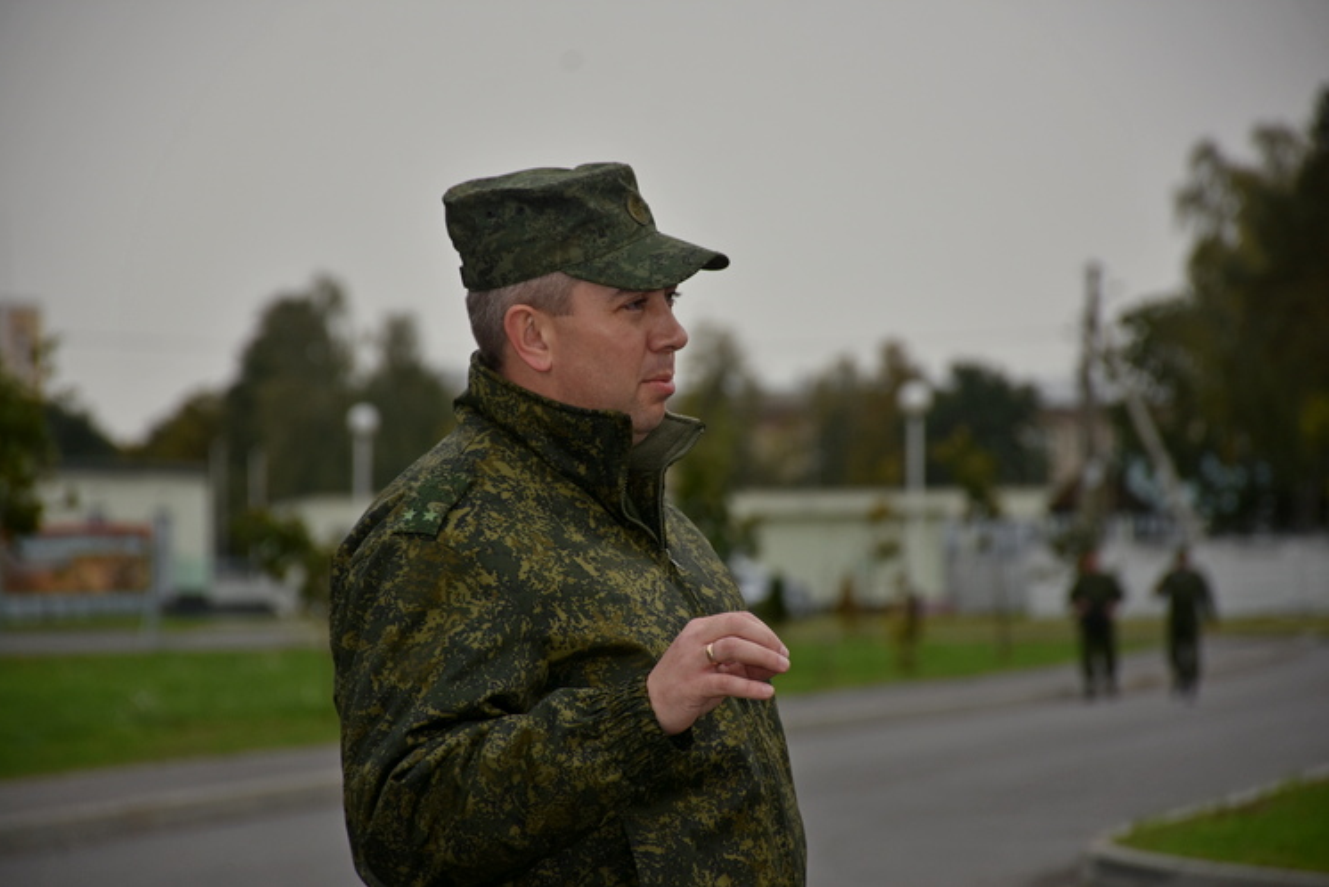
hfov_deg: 9.7
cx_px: 663
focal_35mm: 211
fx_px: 7792
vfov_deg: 6.5
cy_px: 444
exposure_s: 1/250
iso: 180
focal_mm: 140
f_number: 5.6
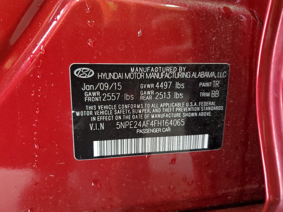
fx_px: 213
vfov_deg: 53.1
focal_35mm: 26
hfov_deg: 67.3
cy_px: 106
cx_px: 142
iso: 316
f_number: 1.5
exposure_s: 1/30
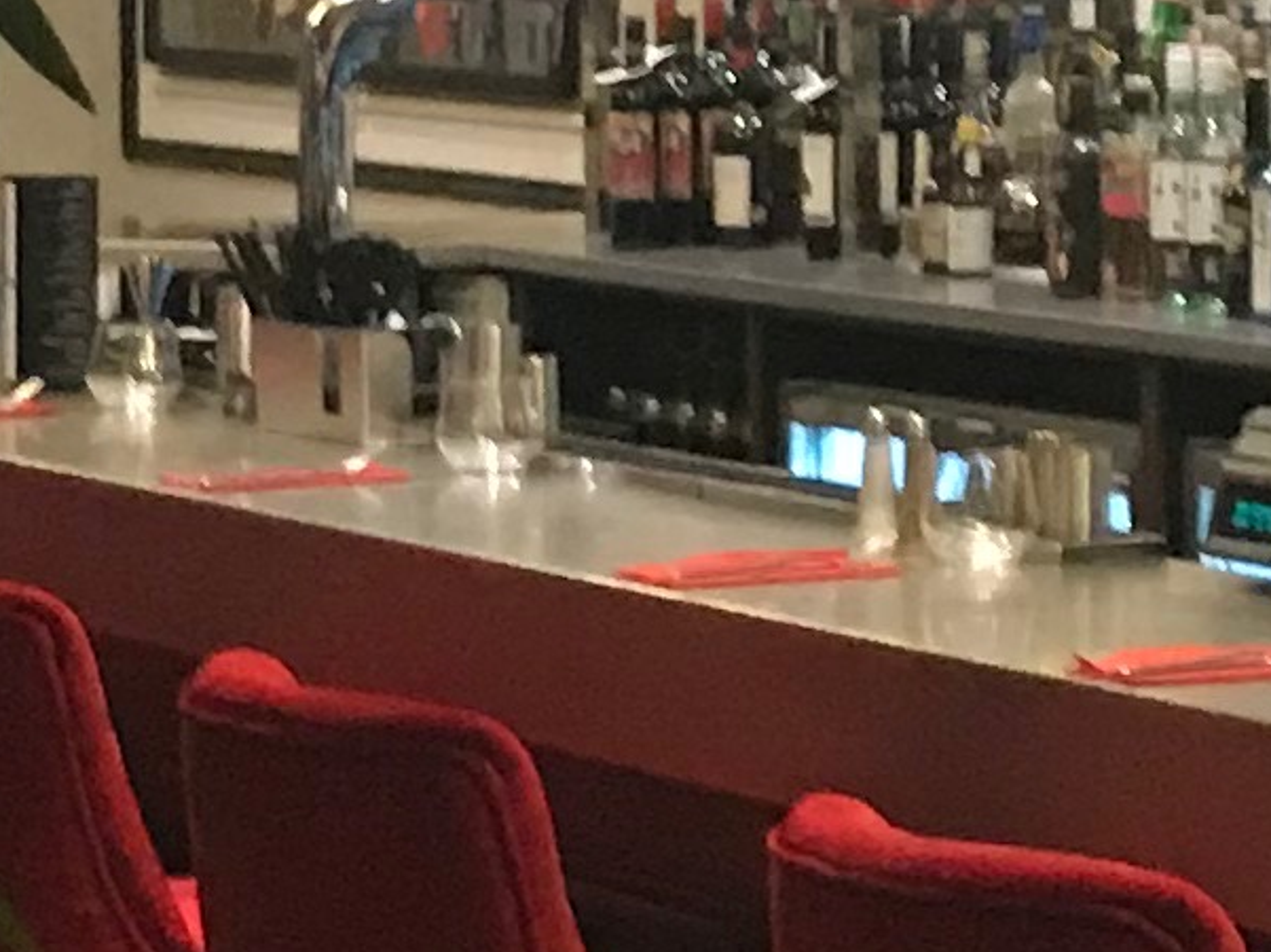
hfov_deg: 10.4
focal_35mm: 188
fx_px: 6899
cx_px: 1330
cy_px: 80
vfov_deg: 7.9
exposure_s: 1/17
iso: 100
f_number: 1.8
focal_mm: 3.99
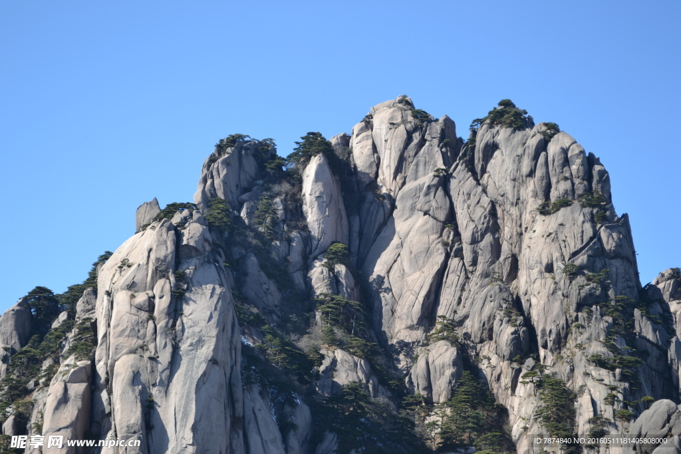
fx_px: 1561
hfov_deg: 24.6
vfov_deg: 16.6
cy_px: 227
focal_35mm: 82
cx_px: 340
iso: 100
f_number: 6.3
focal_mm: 55
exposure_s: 1/160
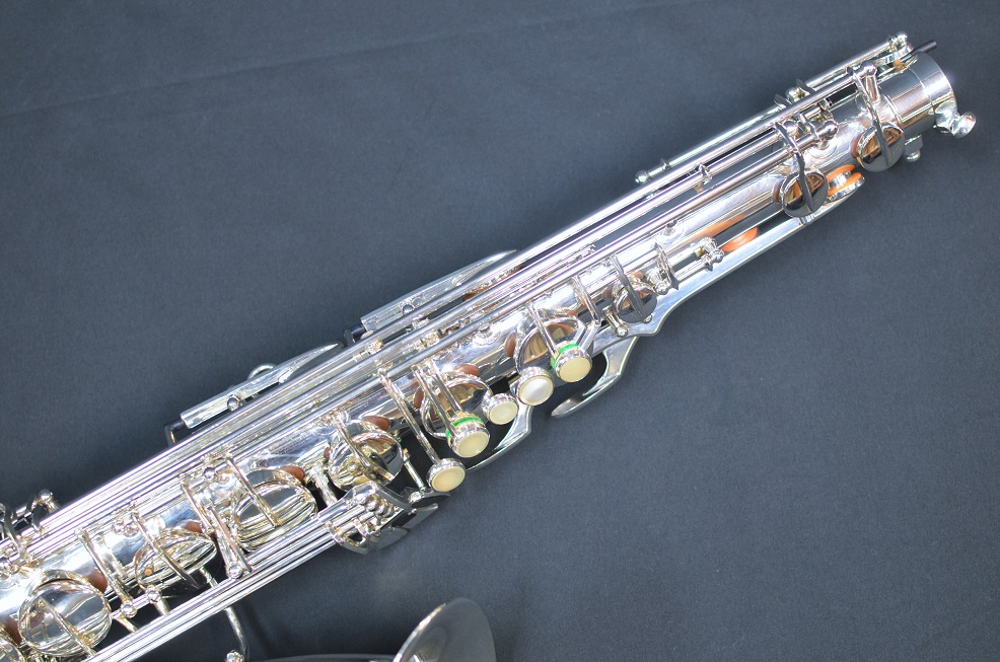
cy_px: 331
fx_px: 1455
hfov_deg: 37.9
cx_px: 500
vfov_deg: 25.6
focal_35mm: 52
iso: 800
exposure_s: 1/50
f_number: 3.5
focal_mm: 35
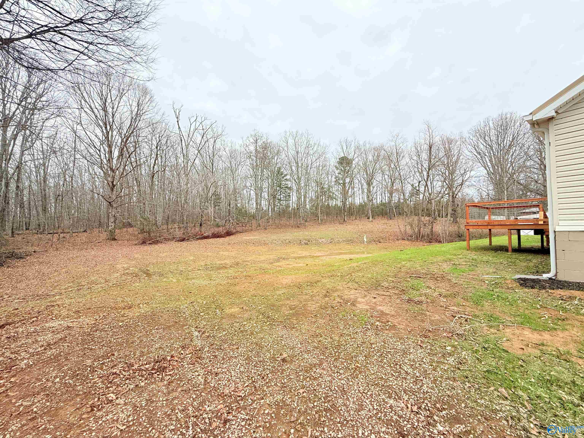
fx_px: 236
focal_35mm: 14
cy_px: 219
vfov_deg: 85.7
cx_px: 292
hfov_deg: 102.1
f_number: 2.2
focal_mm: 2.22
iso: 50
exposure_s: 1/760
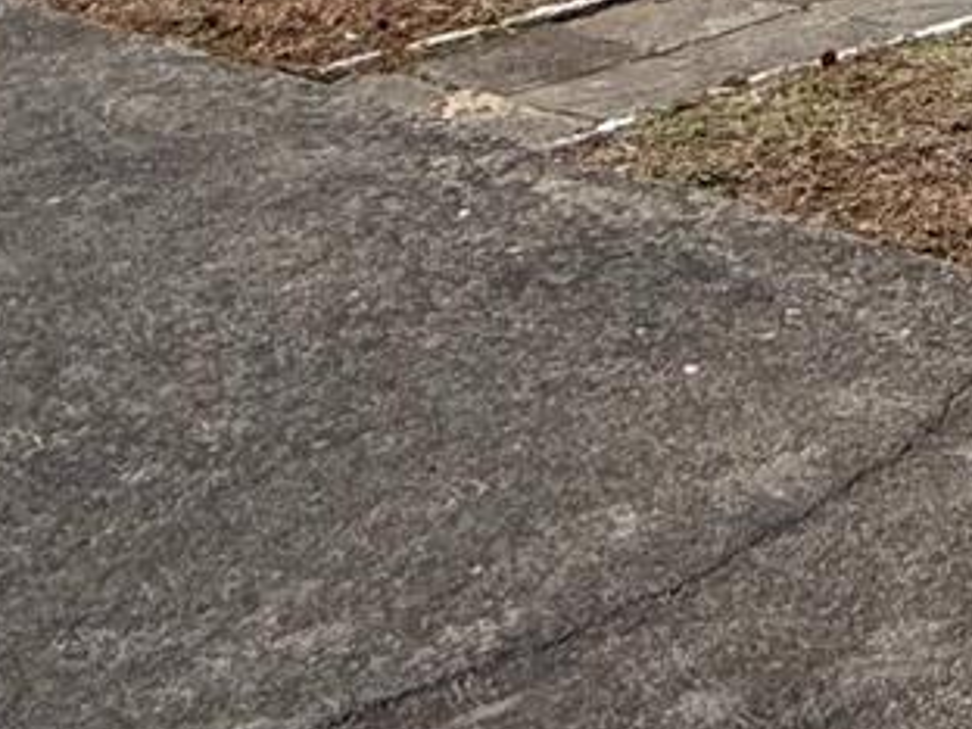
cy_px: -1365
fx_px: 2583
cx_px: 2199
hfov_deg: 15.0
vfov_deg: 11.2
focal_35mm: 92
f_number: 2.2
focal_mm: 2.22
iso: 50
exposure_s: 1/448
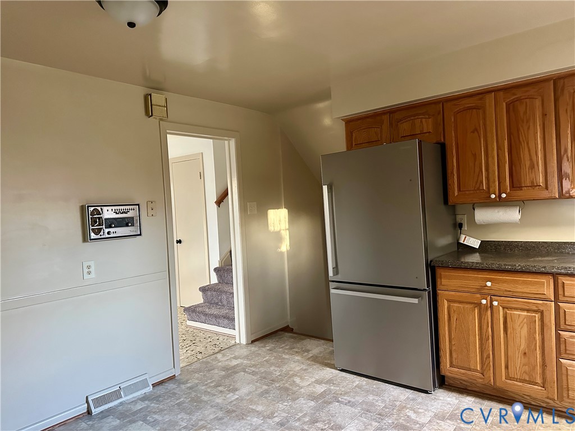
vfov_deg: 56.8
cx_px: 288
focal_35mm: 24
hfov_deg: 71.6
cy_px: 216
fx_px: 399
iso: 800
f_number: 1.78
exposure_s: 1/60
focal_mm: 6.86
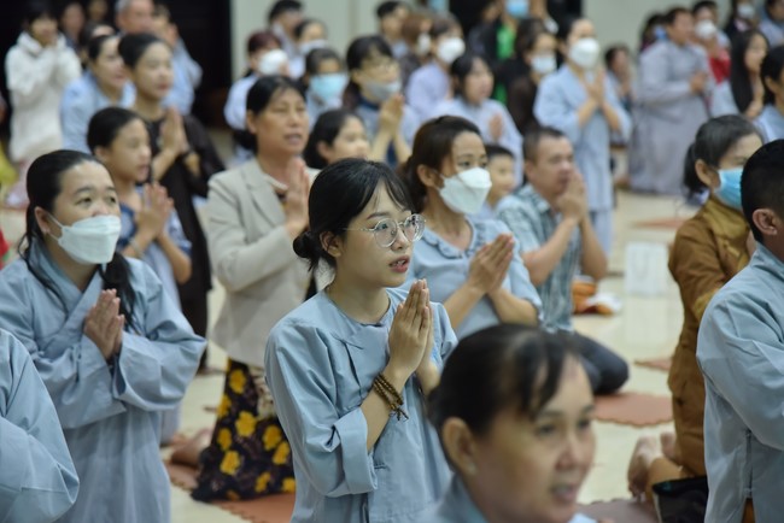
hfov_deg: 18.3
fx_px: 2440
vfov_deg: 12.2
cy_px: 262
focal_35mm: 112
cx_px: 392
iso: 2000
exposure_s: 1/80
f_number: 4
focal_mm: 112
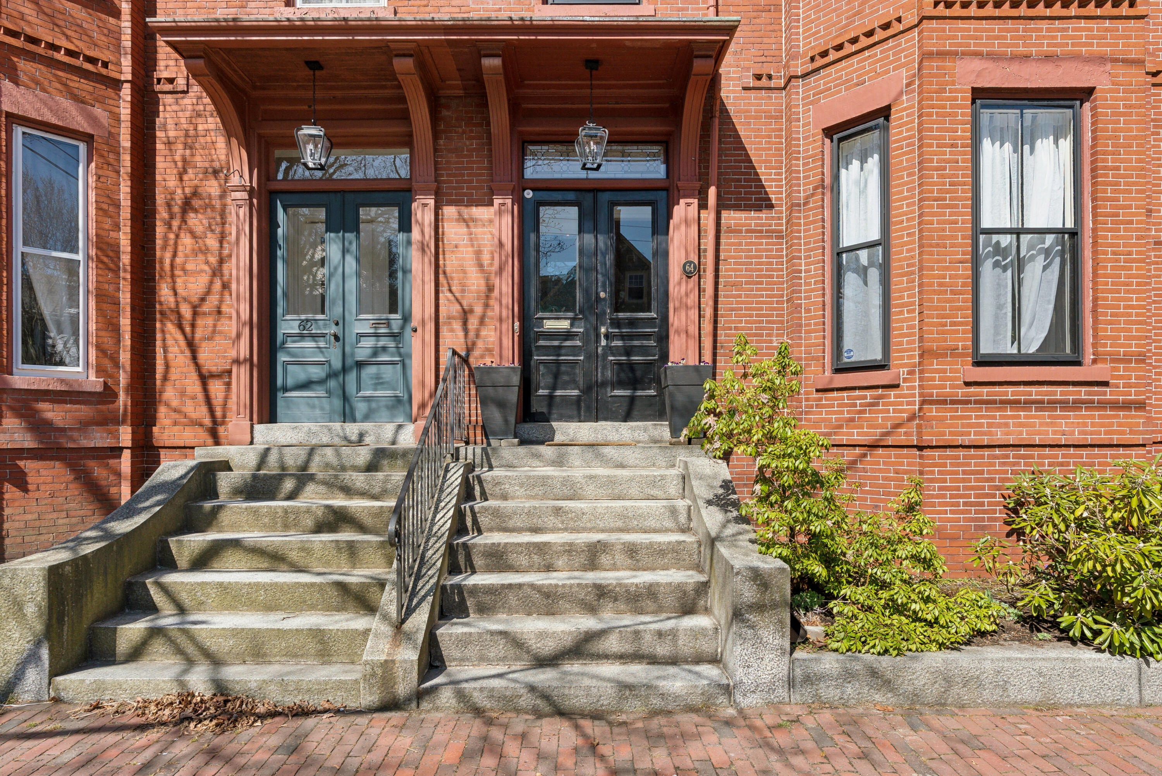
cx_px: 581
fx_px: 614
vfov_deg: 64.6
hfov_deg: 86.9
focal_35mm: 19
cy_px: 388
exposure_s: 1/640
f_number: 7.1
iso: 320
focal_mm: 19
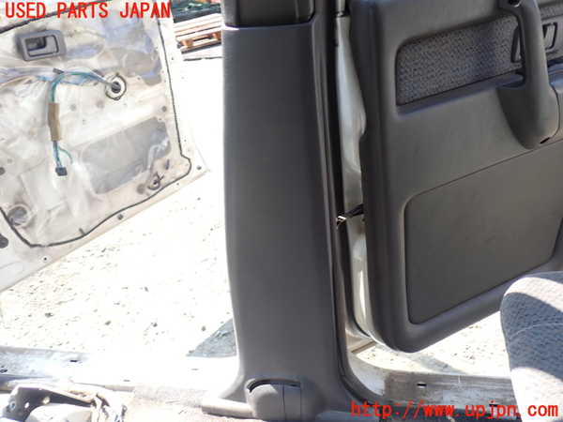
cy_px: 211
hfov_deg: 60.0
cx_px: 282
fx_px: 488
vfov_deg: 46.8
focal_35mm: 30
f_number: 6.3
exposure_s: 1/30
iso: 100
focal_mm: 5.4
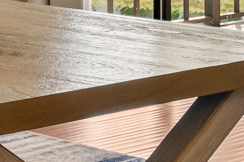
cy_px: -175
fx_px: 1400
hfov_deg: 10.0
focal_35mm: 207
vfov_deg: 6.4
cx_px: 147
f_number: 8
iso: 640
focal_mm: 31.7
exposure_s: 1/5
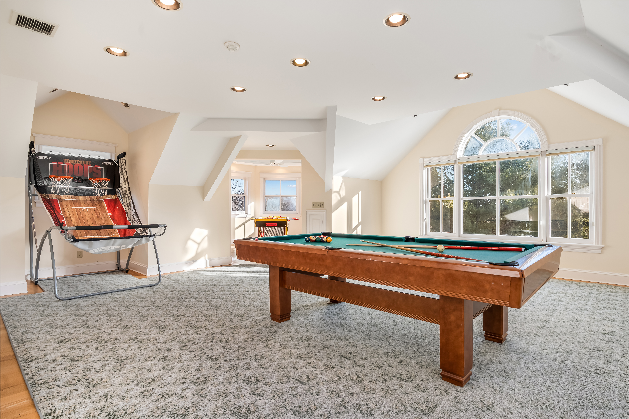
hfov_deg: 86.9
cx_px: 314
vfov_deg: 64.6
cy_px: 210
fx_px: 332
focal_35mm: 19
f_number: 8
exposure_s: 1/10
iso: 100
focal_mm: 19
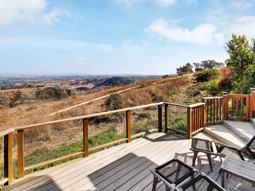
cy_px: 73
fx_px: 133
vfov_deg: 70.6
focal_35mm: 18
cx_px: 125
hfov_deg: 87.7
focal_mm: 12
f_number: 16
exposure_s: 1/60
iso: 100
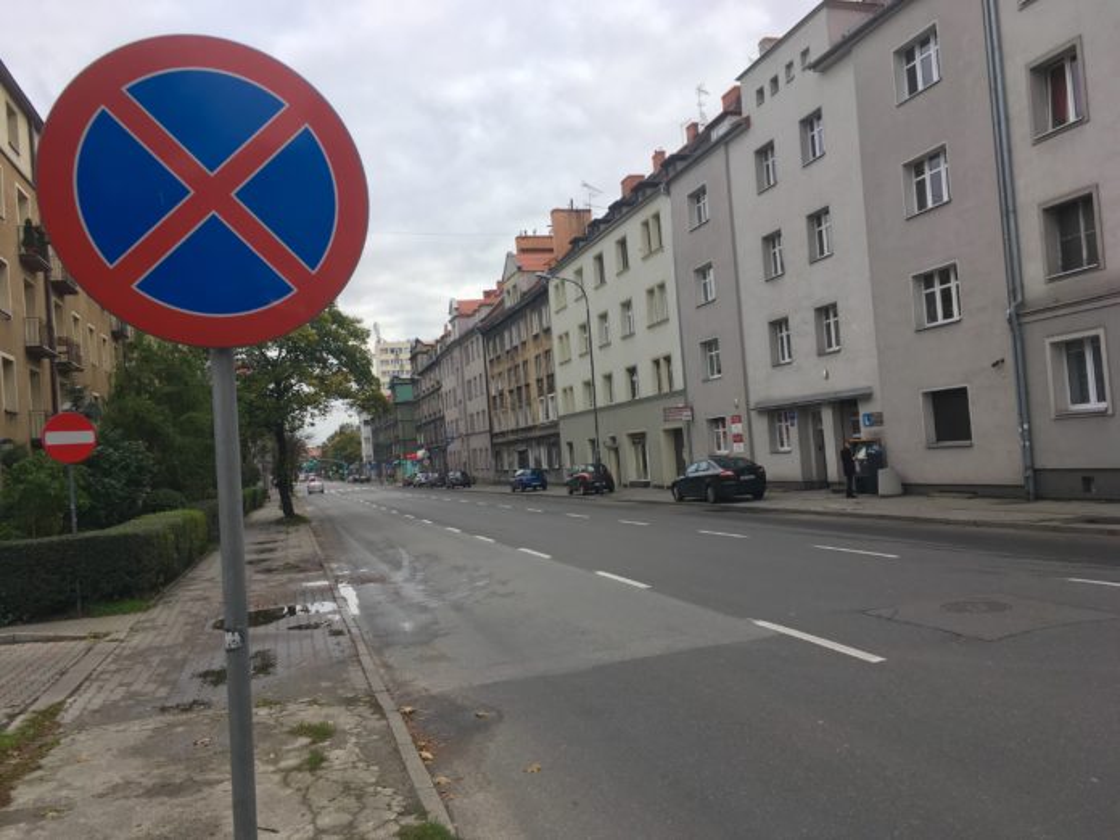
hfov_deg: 61.7
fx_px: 938
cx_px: 560
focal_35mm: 29
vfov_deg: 48.2
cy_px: 420
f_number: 2.2
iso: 25
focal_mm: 4.15
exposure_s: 1/154
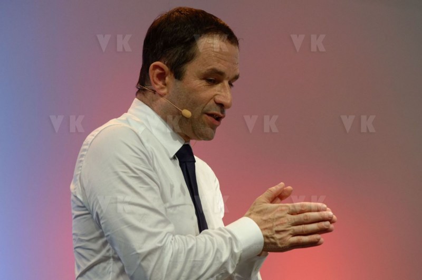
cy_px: 140
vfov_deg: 4.6
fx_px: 3510
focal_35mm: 300
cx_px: 211
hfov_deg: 6.9
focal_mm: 200
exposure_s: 1/500
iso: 1000
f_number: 4.5
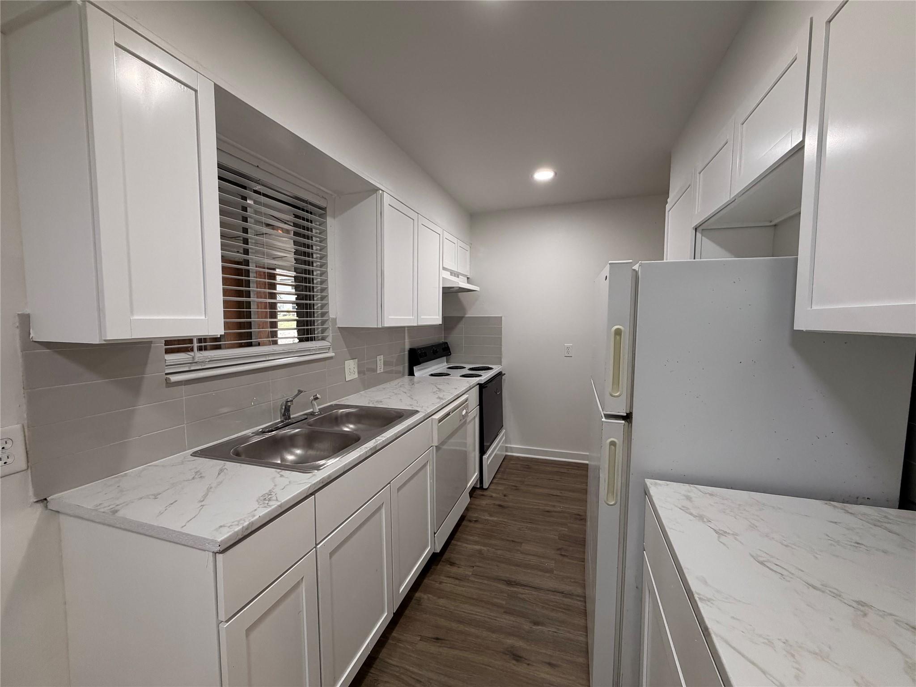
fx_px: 370
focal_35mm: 14
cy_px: 344
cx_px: 458
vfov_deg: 85.7
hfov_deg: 102.1
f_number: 2.2
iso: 250
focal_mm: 2.22
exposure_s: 1/120
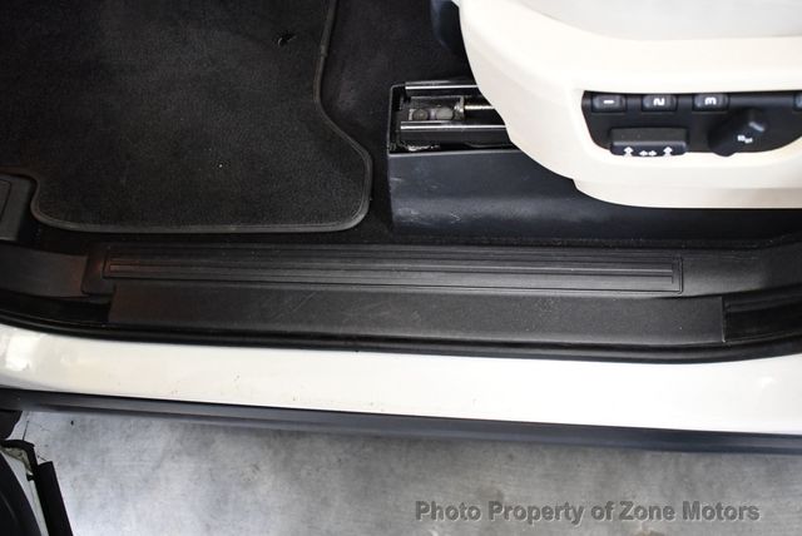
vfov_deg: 36.9
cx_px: 401
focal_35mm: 36
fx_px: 803
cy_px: 268
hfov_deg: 53.1
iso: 3200
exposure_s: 1/100
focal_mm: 18
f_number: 3.5
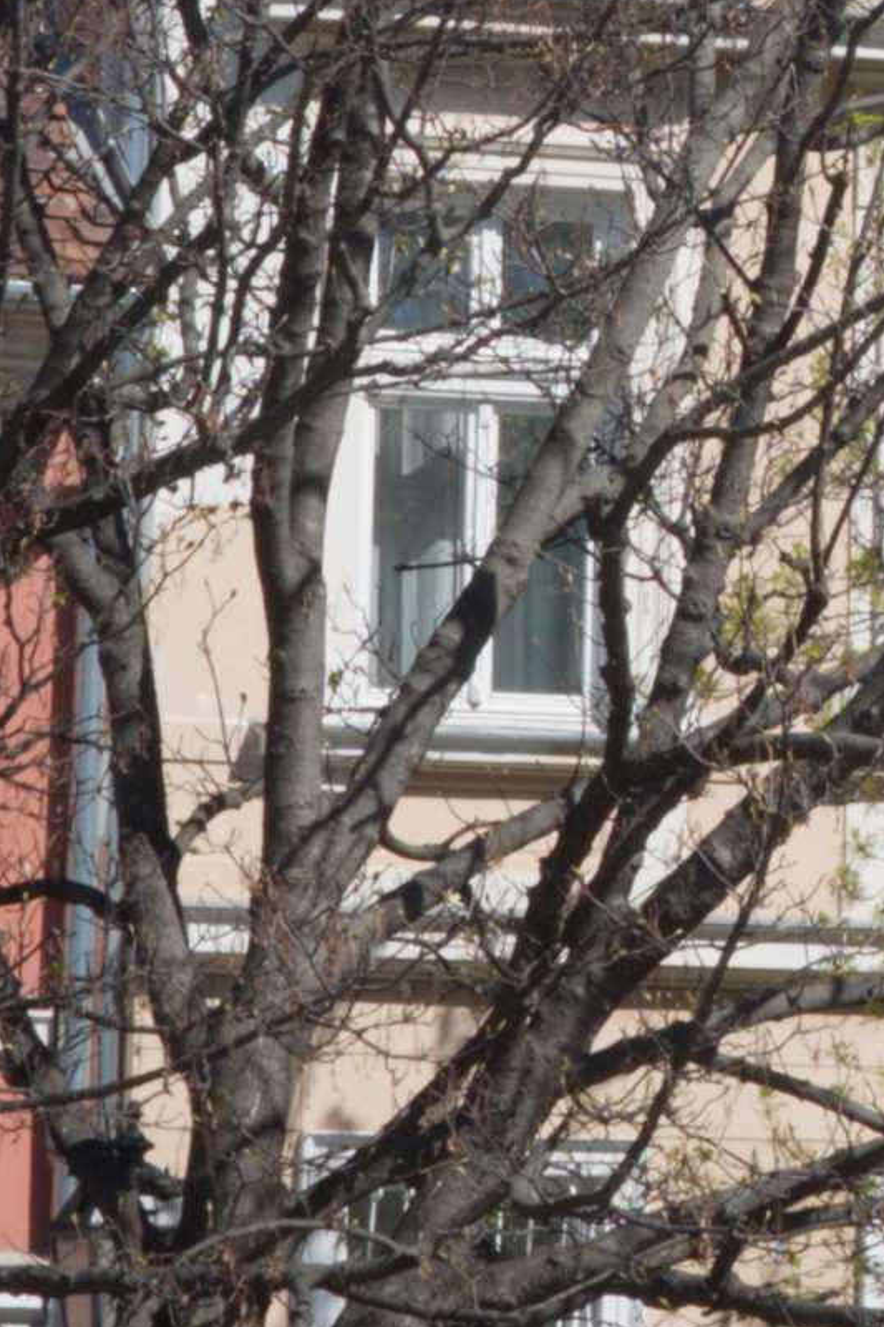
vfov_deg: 6.8
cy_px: -164
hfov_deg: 4.4
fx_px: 11054
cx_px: 2358
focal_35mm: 300
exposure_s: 1/250
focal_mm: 26
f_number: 9
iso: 100
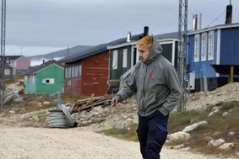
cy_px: 94
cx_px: 74
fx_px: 1973
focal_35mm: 297
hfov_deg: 6.9
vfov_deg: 4.6
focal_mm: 200
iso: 400
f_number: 11
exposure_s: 1/200
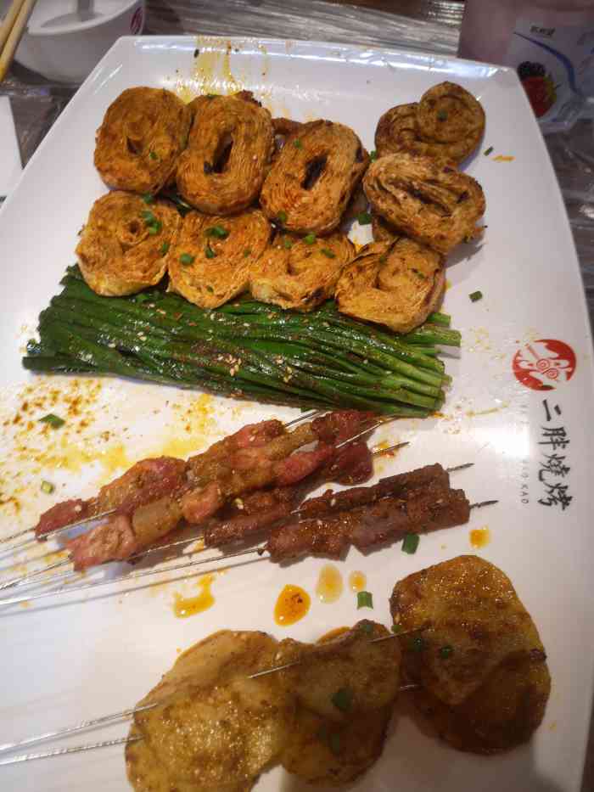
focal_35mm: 27
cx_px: 297
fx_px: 618
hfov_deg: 51.4
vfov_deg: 65.3
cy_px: 396
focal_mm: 3.95
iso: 160
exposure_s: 1/33.3
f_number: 1.8
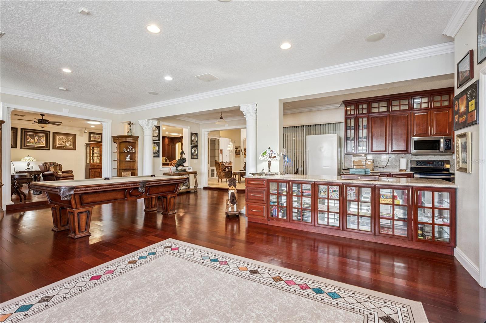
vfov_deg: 73.7
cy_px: 162
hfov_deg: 96.7
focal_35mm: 16
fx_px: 216
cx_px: 243
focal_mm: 16
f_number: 9
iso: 200
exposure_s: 1/13
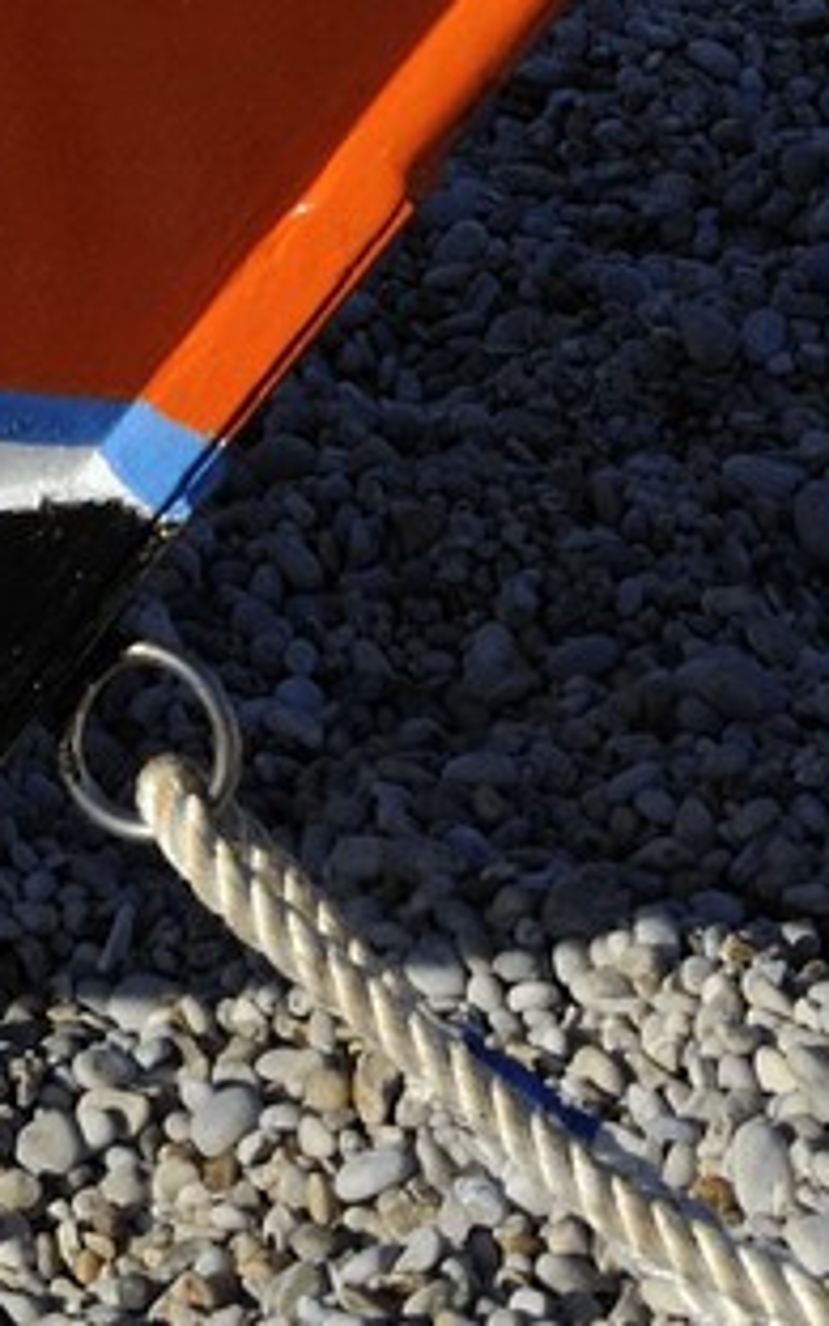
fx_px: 7555
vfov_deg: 9.0
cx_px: -519
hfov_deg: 6.2
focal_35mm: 209
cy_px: -1968
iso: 800
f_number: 16
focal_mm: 40
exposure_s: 1/640
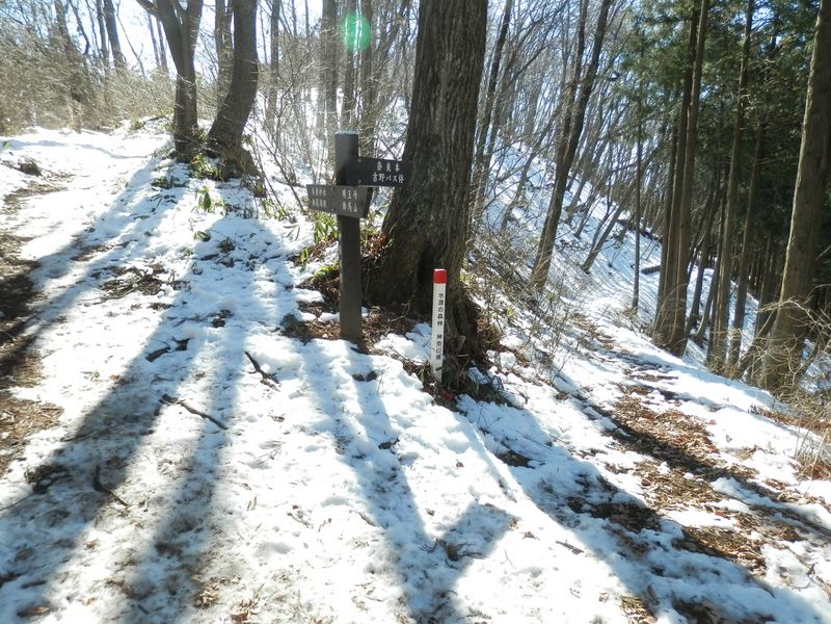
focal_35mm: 25
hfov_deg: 69.4
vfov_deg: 54.9
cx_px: 416
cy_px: 312
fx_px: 600
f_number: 3
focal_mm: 4.5
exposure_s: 1/160
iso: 80
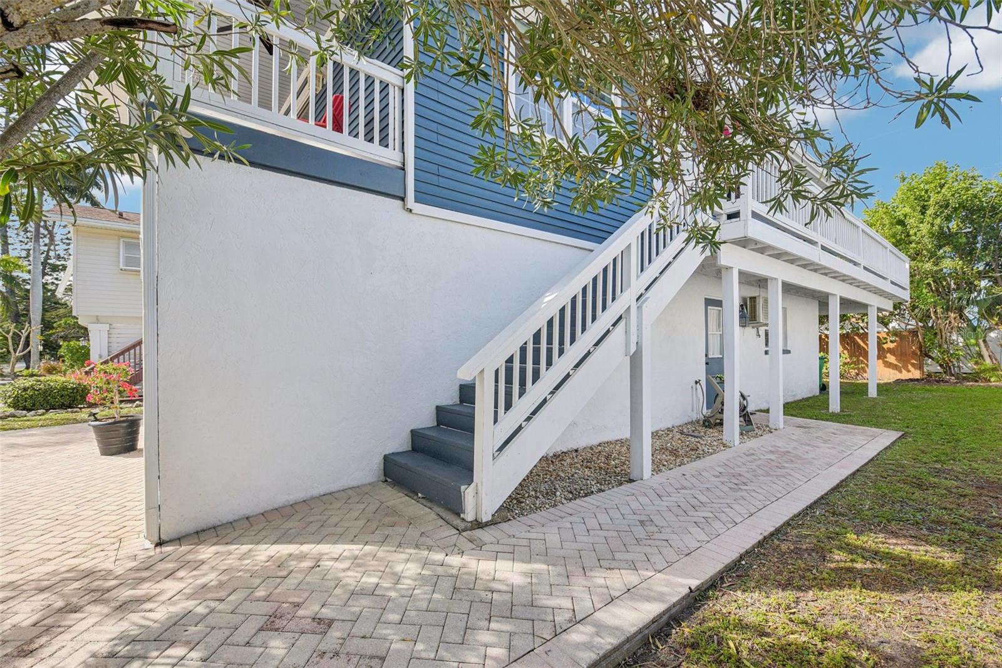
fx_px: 445
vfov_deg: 73.7
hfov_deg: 96.7
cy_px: 334
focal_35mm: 16
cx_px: 501
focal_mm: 16
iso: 400
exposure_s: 1/800
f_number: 8
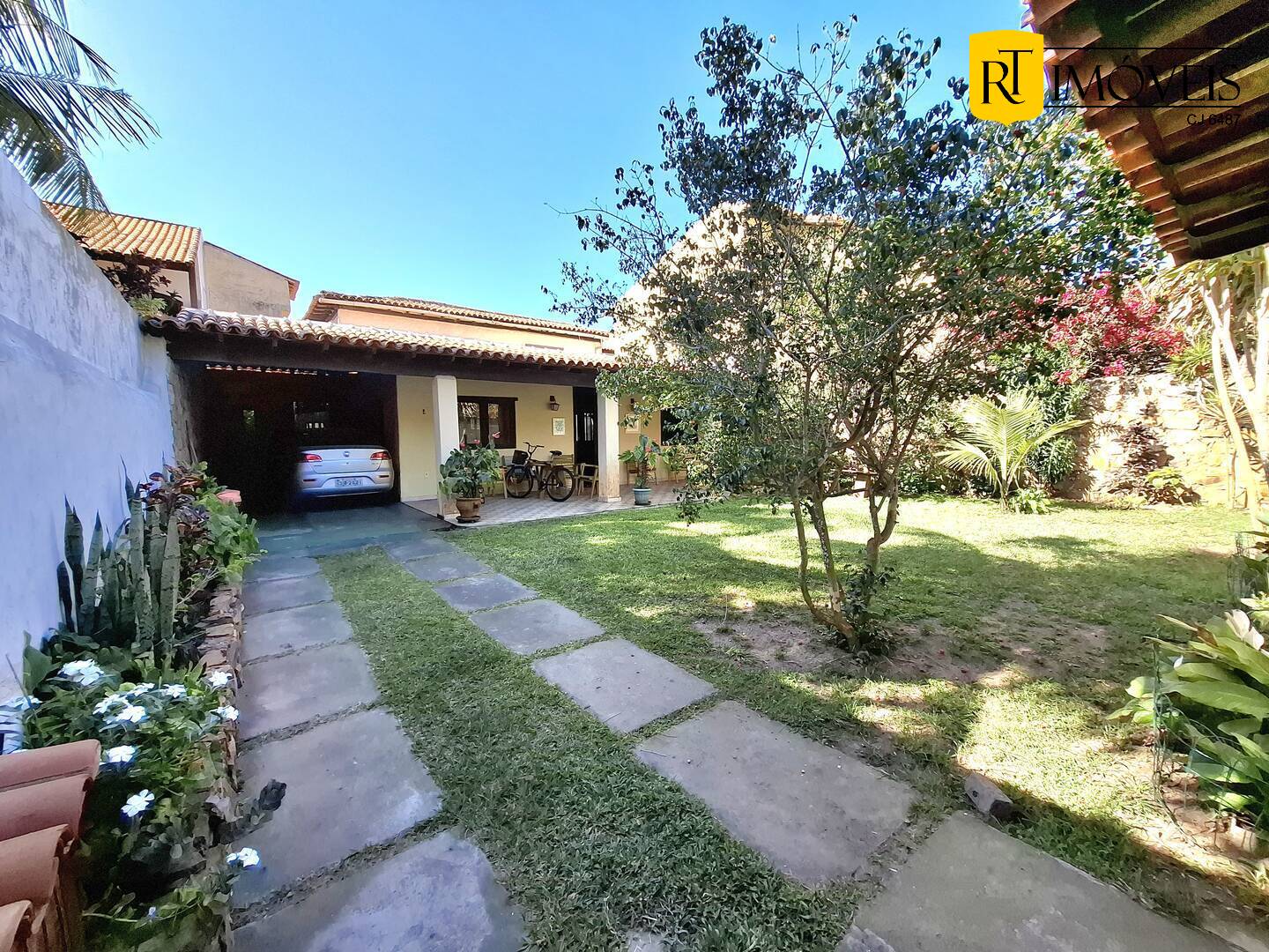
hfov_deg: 106.2
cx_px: 634
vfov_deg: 89.9
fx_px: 477
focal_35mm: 13
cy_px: 476
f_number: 2.2
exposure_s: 1/417
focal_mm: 1.74
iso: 40
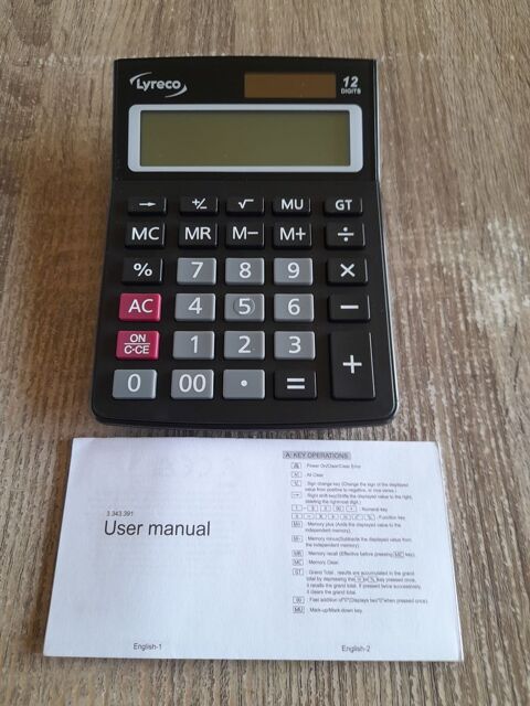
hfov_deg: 54.9
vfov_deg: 69.4
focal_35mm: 25
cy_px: 353
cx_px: 265
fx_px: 510
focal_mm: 4.6
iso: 100
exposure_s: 1/50
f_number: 2
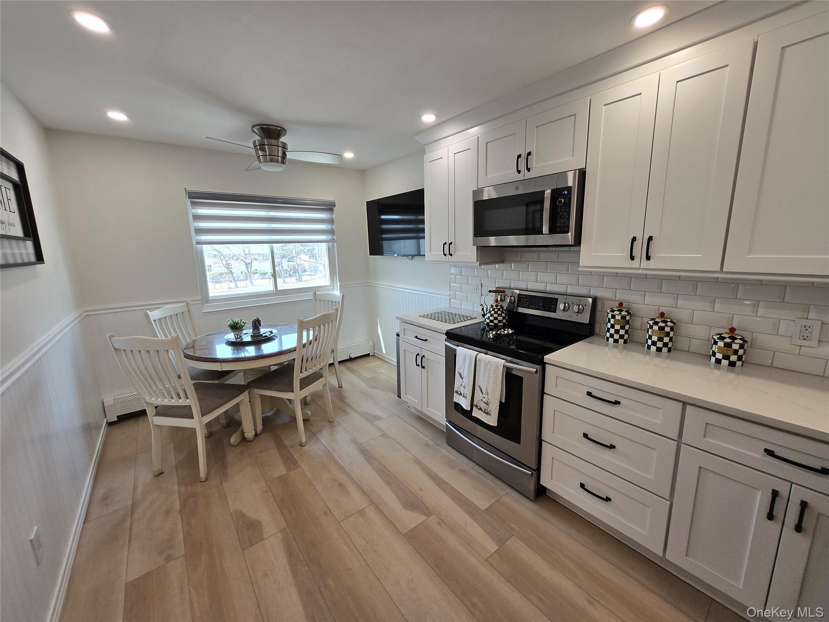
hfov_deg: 106.2
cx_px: 414
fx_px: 311
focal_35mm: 13
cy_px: 311
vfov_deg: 89.9
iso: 40
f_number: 2.2
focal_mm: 1.7
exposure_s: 1/60
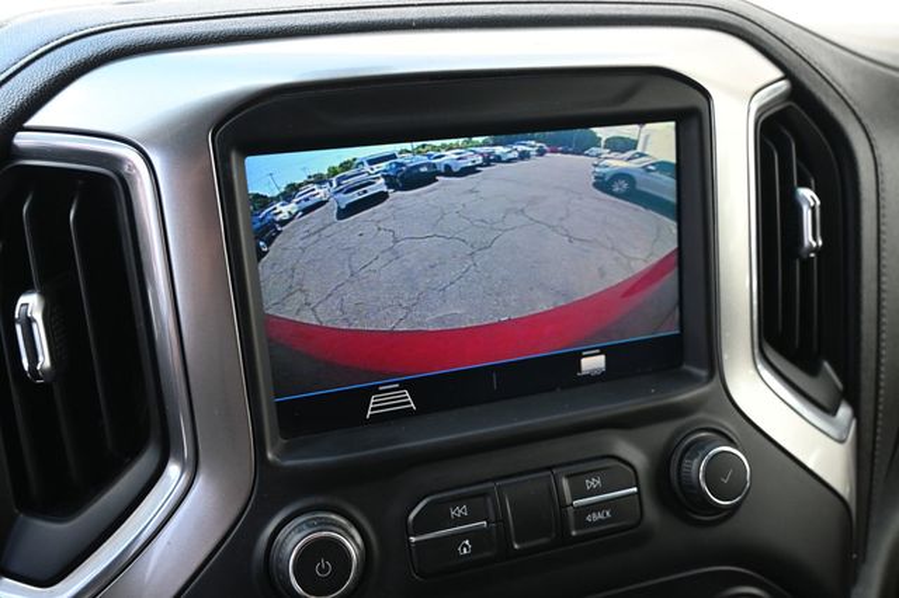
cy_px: 299
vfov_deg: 40.8
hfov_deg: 58.4
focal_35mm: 32
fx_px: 805
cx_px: 450
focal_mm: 21.5
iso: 500
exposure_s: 1/125
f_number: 4
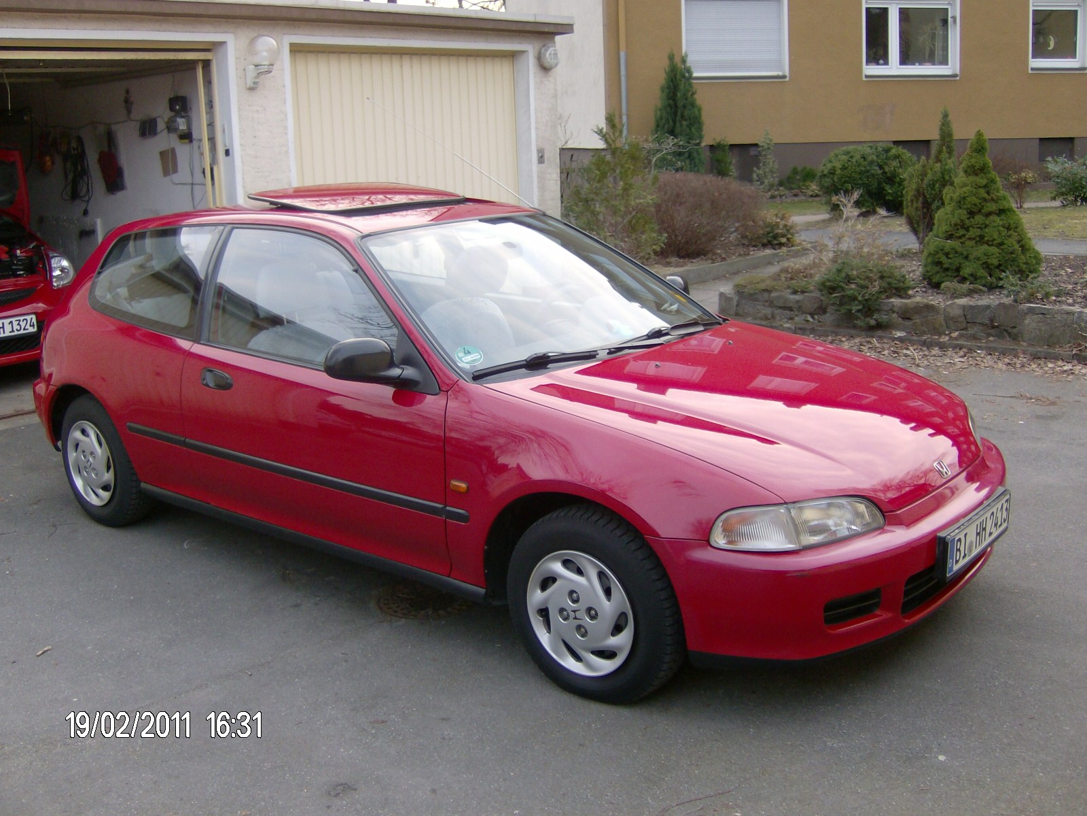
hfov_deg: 51.4
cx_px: 544
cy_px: 408
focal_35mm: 36
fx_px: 1130
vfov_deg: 39.7
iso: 100
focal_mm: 6
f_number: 2.8
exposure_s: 1/84.4
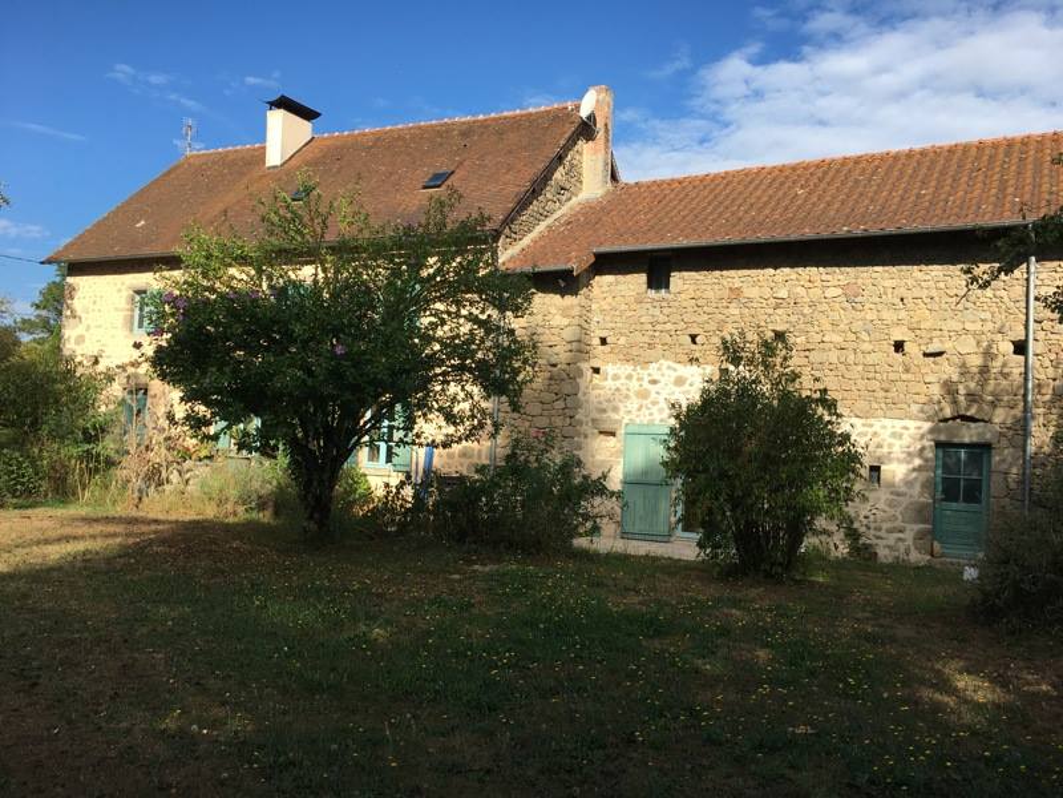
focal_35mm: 29
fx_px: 891
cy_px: 399
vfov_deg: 48.2
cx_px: 532
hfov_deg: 61.7
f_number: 2.2
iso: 25
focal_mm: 4.15
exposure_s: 1/1183
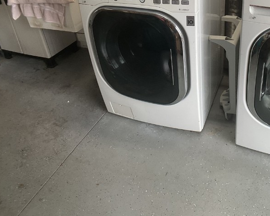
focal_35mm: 49
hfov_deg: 37.3
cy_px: 50
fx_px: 391
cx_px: 198
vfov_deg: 30.2
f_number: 1.8
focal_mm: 3
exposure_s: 1/60
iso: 64
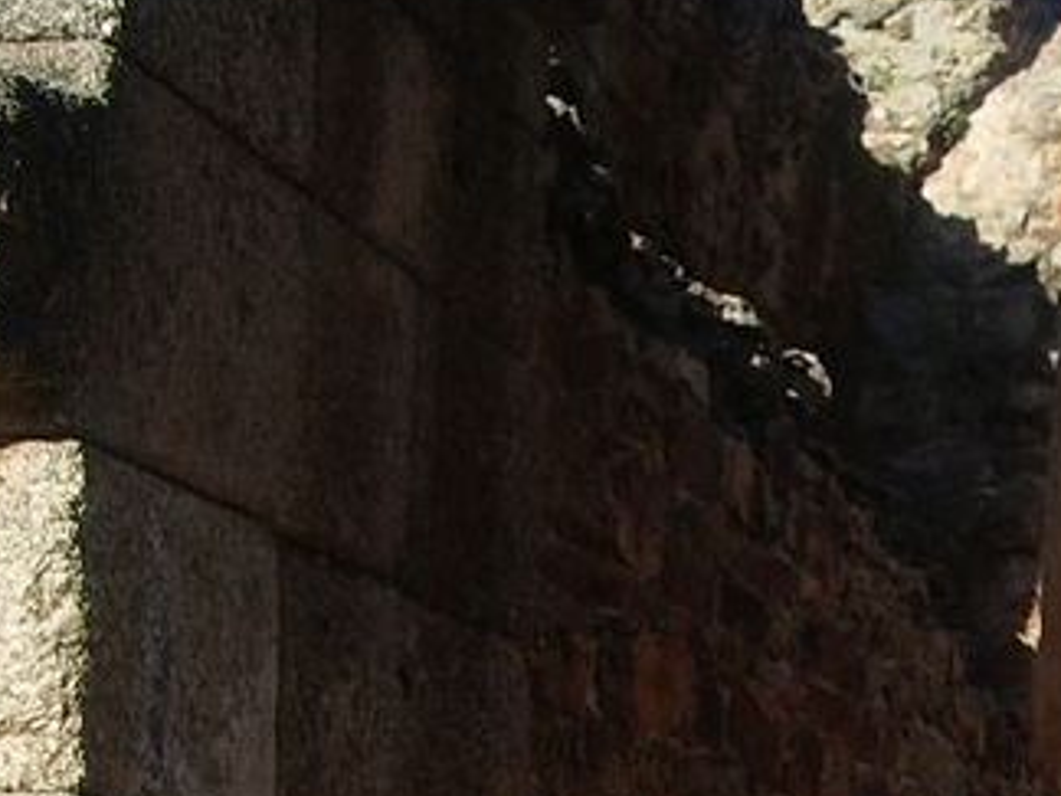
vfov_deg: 13.0
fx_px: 3341
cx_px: 1506
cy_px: 1086
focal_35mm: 109
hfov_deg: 16.7
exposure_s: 1/320
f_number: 4.3
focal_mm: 5.8
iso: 50
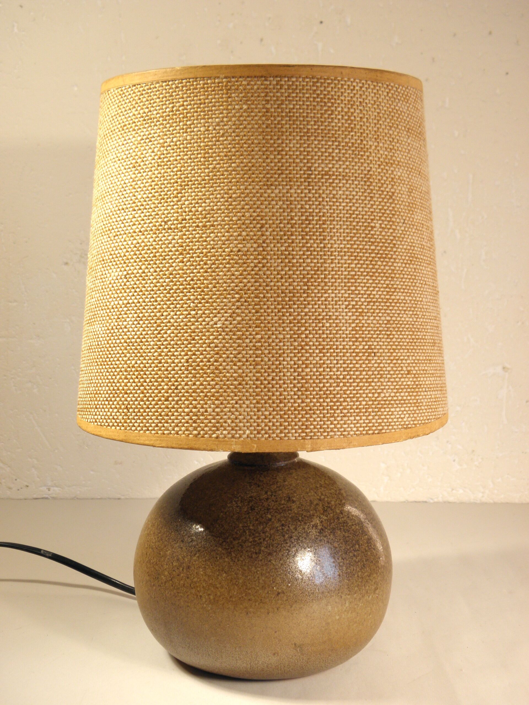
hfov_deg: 29.1
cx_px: 264
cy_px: 352
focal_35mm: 50
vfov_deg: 38.2
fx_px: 1019
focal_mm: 9.1
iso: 100
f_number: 4
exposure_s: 1/50
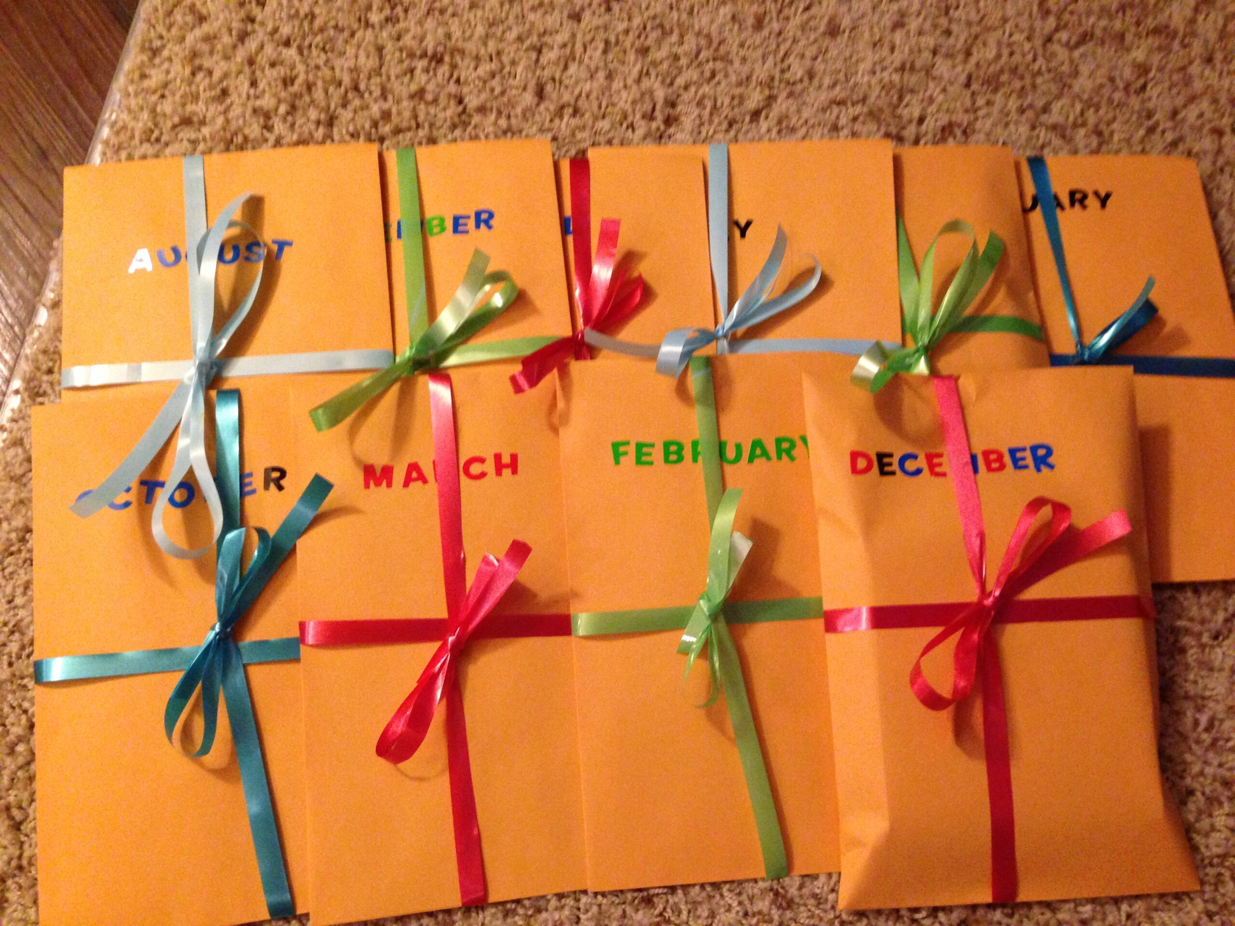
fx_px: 1177
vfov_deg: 42.9
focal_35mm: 33
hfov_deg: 55.4
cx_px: 618
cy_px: 463
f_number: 2.4
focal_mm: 4.13
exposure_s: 1/15
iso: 400
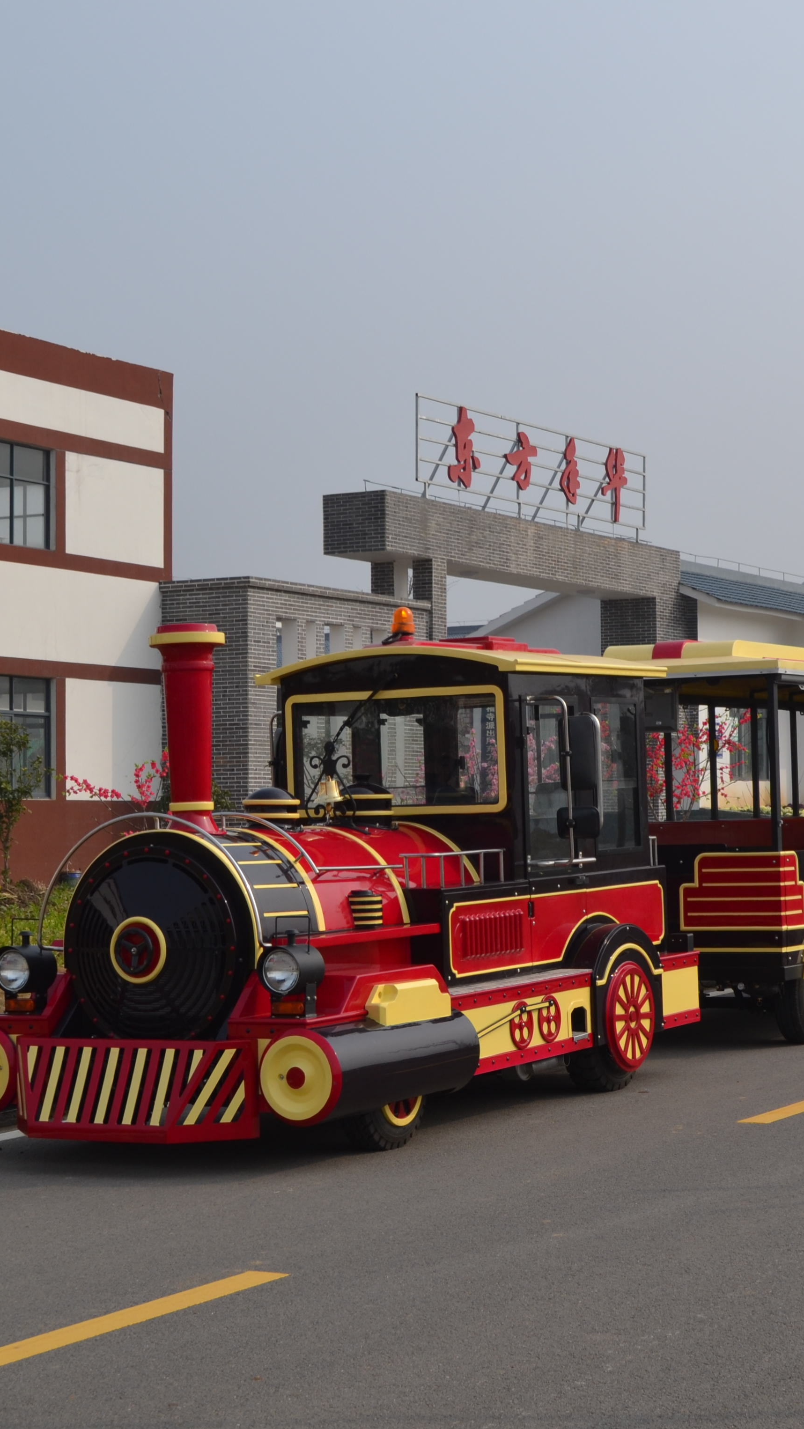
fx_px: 2607
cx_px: 568
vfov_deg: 30.7
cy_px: 711
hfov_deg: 17.5
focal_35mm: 69
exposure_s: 1/250
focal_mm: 29
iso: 100
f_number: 8
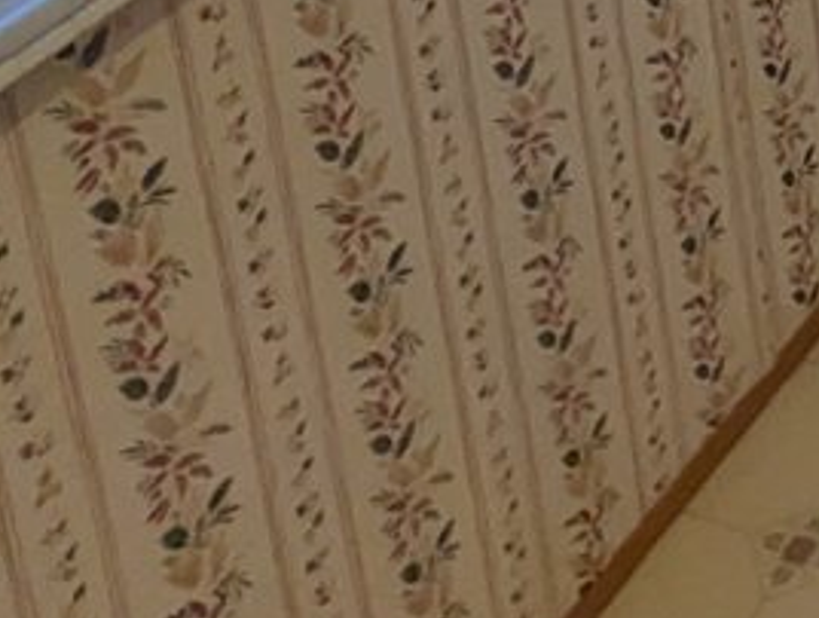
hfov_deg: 18.5
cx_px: 1322
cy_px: -840
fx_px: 2133
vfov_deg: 12.9
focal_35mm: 90
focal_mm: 2.35
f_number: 2.2
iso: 211
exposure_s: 1/120
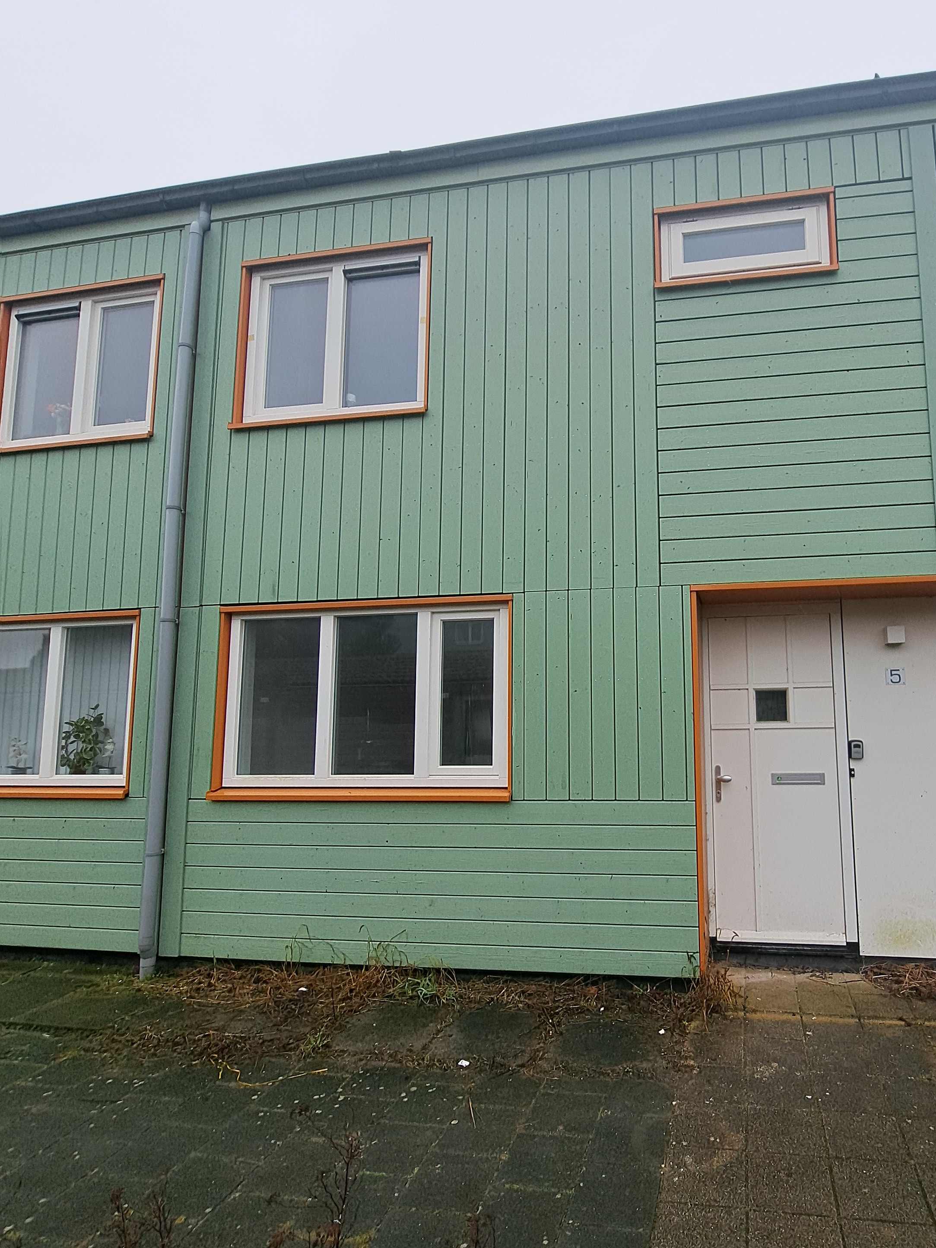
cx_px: 627
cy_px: 646
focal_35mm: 18
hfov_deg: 69.5
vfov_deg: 87.7
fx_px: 649
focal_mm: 1.74
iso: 50
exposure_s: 1/318
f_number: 2.2
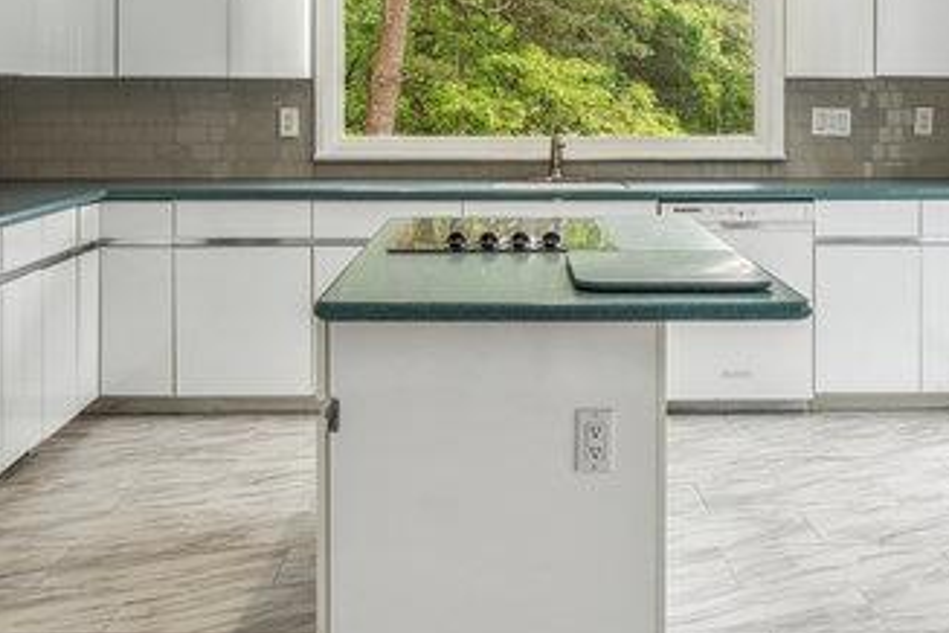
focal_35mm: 49
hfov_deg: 40.3
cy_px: 65
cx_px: 517
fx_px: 1292
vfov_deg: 26.6
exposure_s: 1/80
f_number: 6.3
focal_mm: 16
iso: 200
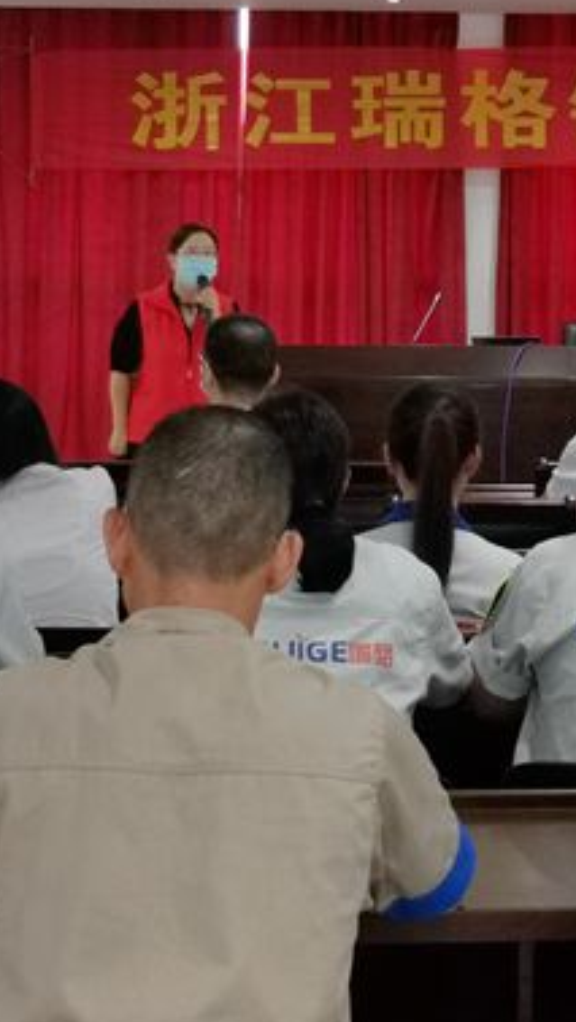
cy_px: 251
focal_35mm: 83
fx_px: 2251
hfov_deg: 14.5
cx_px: 457
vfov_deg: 25.3
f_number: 1.4
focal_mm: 4.66
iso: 320
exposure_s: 1/100
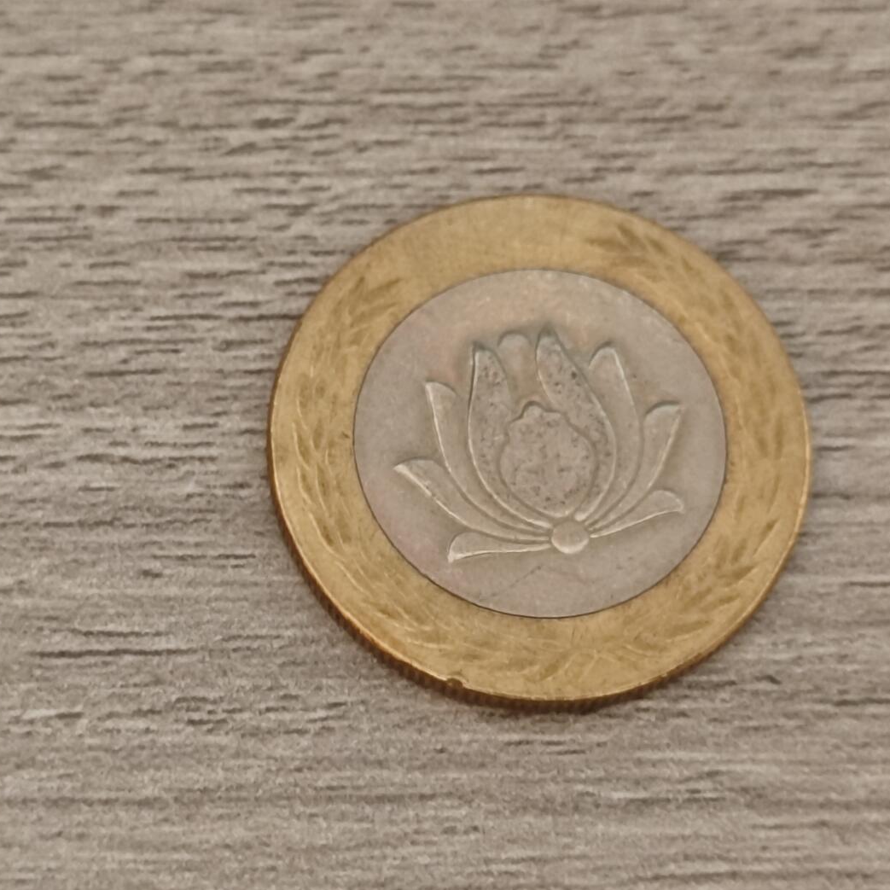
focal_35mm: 89
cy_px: 447
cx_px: 531
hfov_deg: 19.5
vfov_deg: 19.5
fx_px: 2589
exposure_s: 1/45.5
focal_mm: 8.7
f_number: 1.9
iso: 640
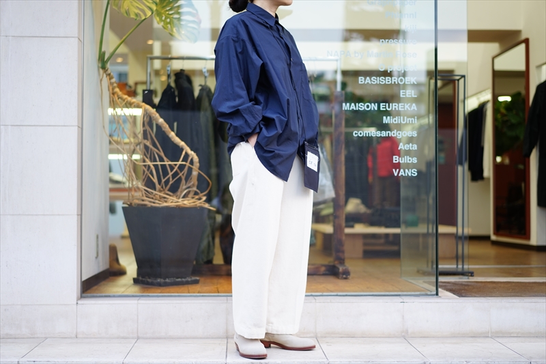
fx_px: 834
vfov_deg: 24.6
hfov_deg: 36.3
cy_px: 182
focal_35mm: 55
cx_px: 273
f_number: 1.8
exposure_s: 1/60
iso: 100
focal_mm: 55
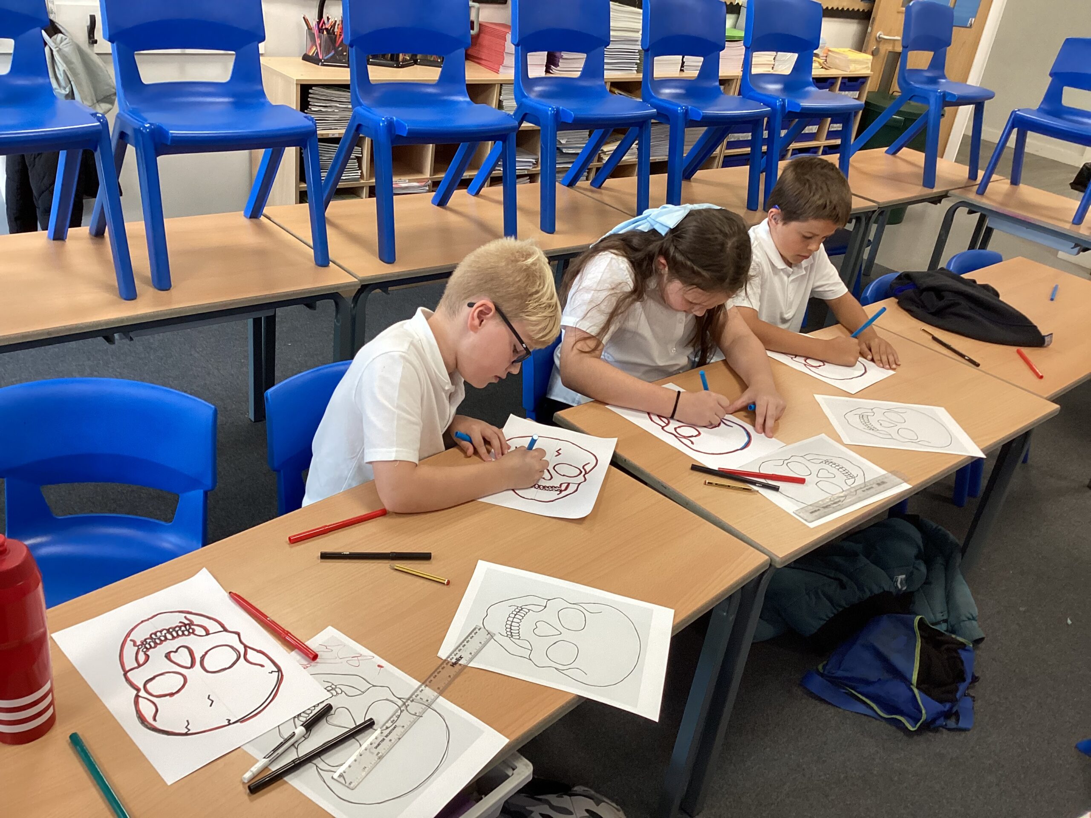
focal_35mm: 31
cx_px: 546
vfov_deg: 45.4
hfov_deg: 58.4
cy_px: 409
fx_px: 977
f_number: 2.4
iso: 100
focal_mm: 3.3
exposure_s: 1/50
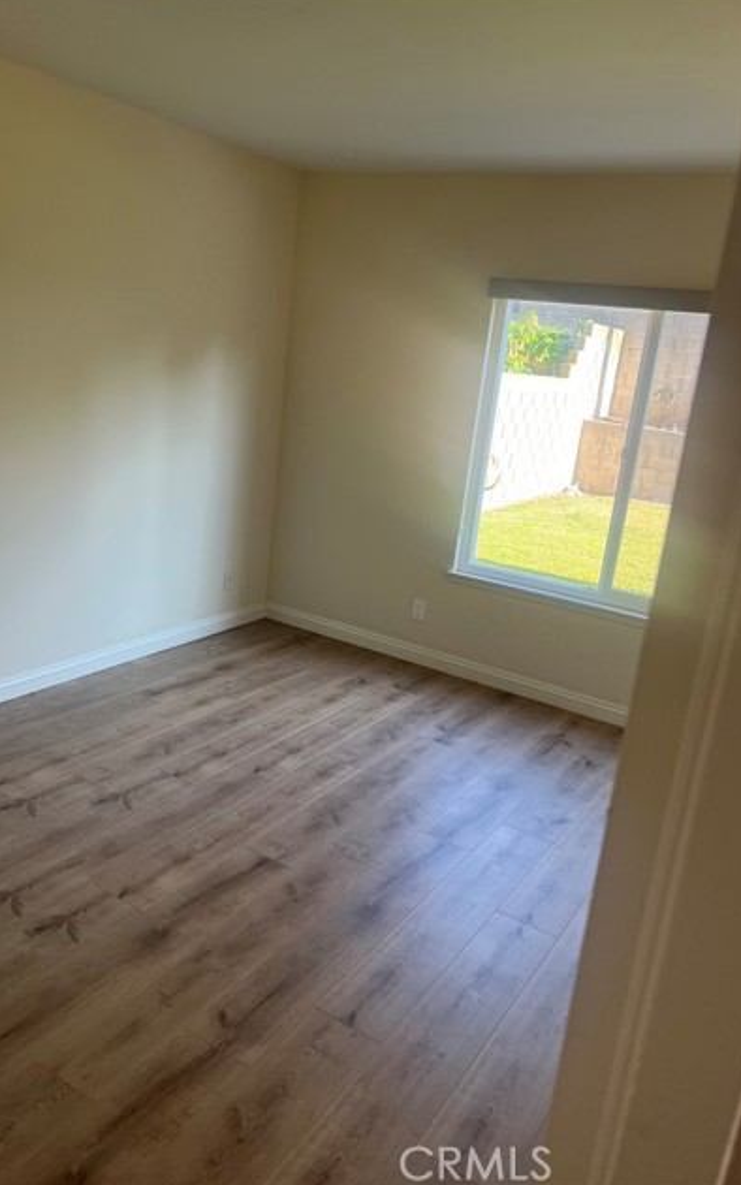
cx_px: 327
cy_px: 589
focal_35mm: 28
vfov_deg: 66.5
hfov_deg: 44.5
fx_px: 904
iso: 80
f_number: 1.5
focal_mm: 5.7
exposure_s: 1/120
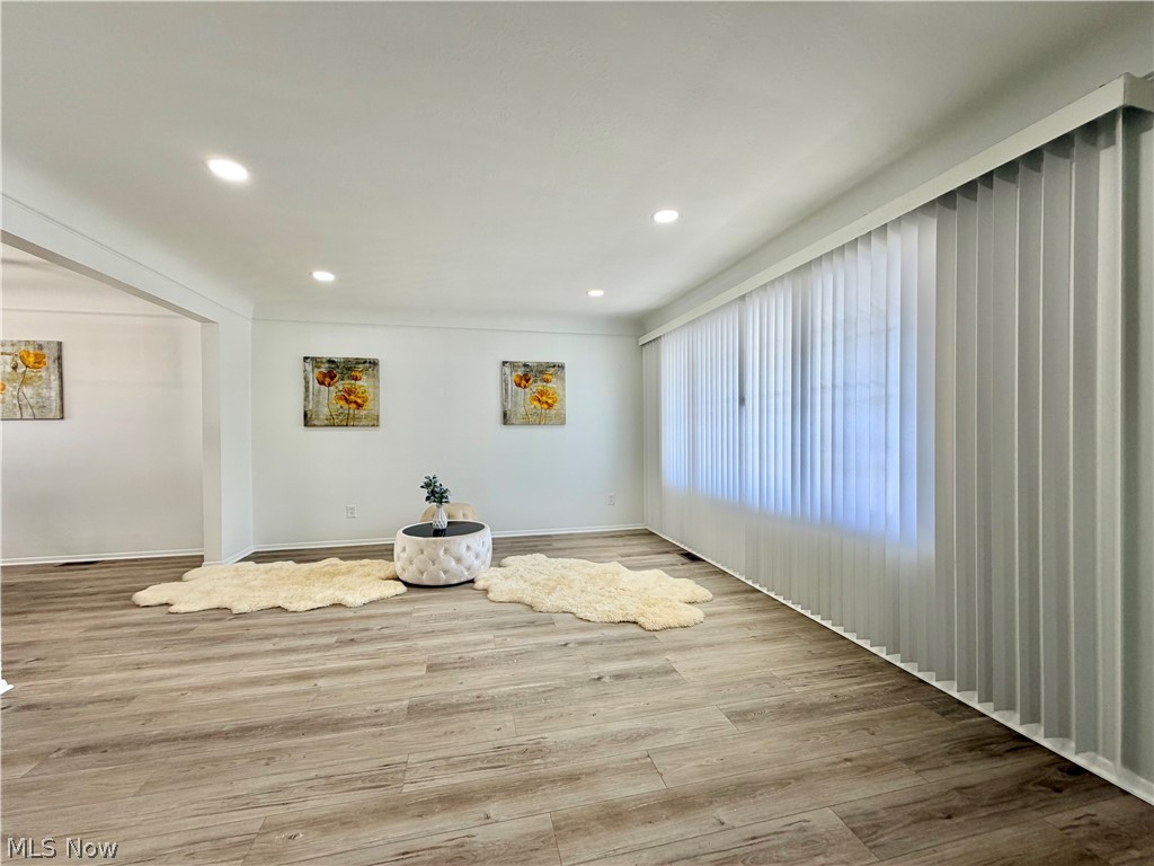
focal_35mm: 14
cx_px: 577
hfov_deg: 102.1
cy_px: 433
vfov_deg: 85.7
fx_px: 467
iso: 50
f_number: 2.2
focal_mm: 2.22
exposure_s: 1/120
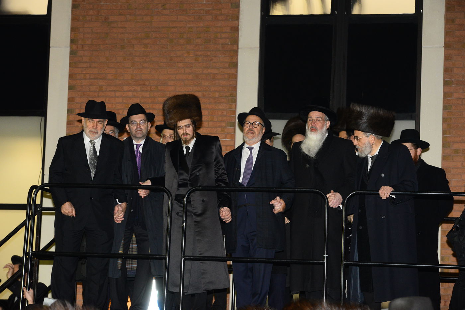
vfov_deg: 13.0
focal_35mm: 105
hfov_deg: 19.5
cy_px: 155
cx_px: 232
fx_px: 1356
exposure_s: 1/160
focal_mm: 105
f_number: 7.1
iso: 2500
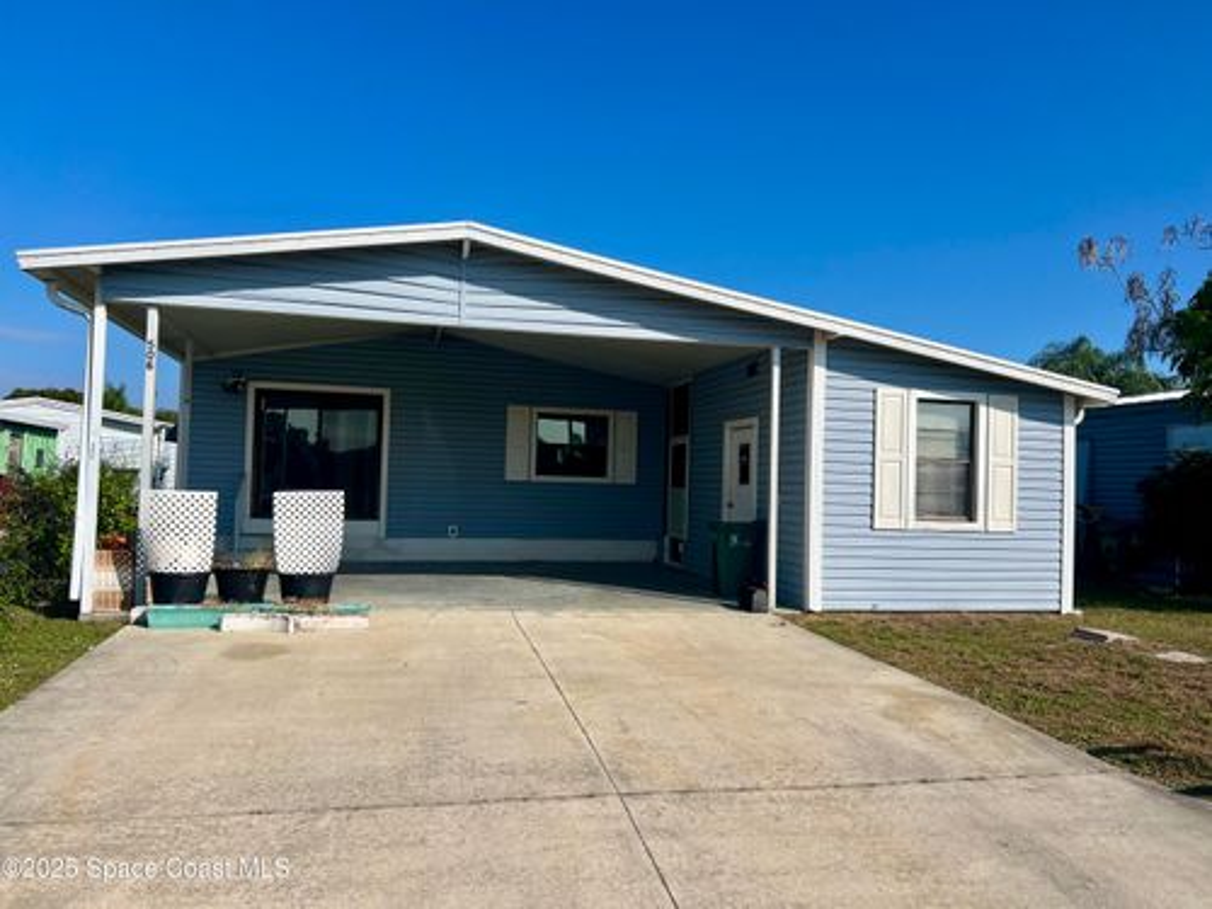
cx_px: 606
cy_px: 454
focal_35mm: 26
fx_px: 910
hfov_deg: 67.3
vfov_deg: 53.1
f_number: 1.5
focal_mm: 5.7
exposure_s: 1/6579
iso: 50
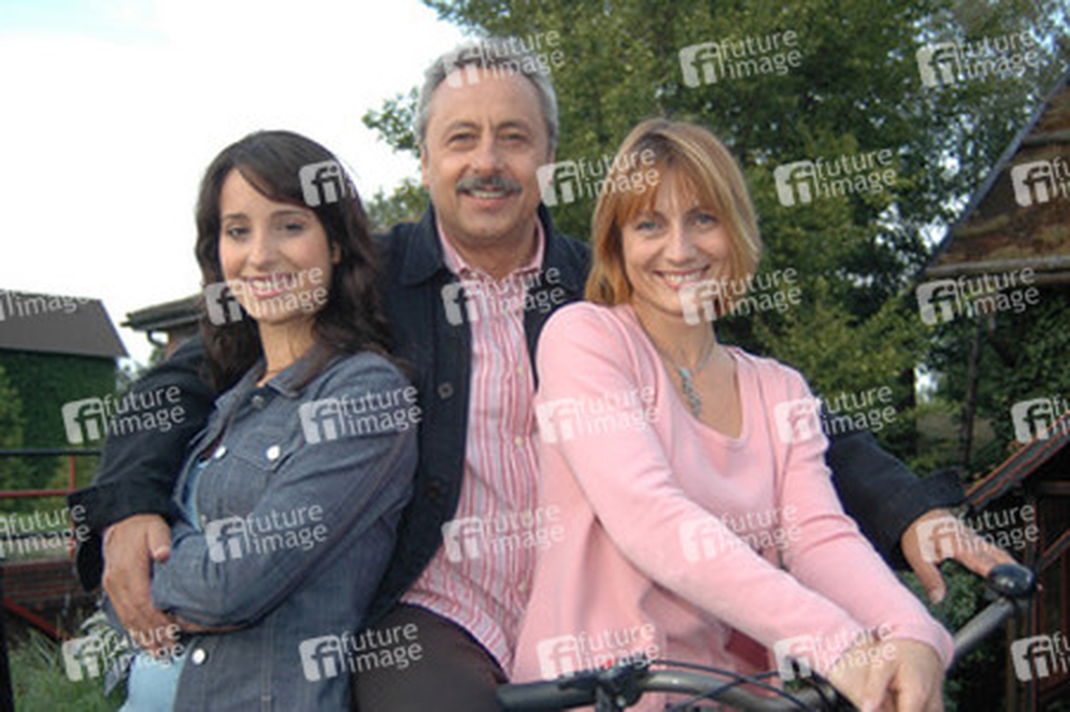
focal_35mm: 44
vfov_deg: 30.8
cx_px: 535
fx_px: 1292
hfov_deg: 45.0
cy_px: 356
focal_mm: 29
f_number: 4.5
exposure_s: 1/320
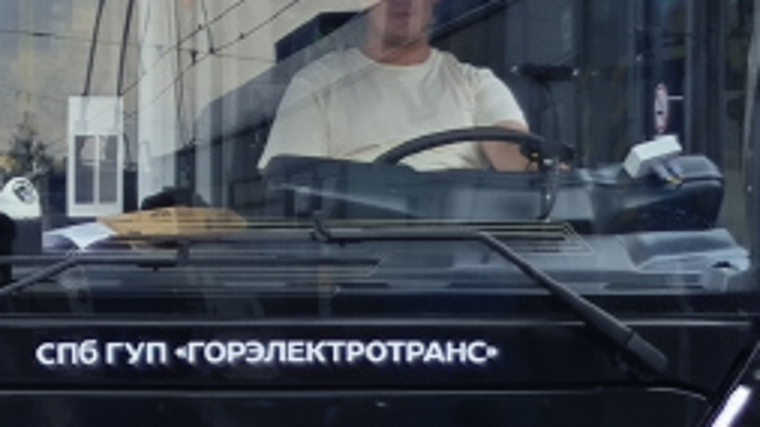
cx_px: -111
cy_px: -368
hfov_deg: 5.1
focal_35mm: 420
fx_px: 8459
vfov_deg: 2.9
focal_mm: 9
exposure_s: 1/306
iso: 50
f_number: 2
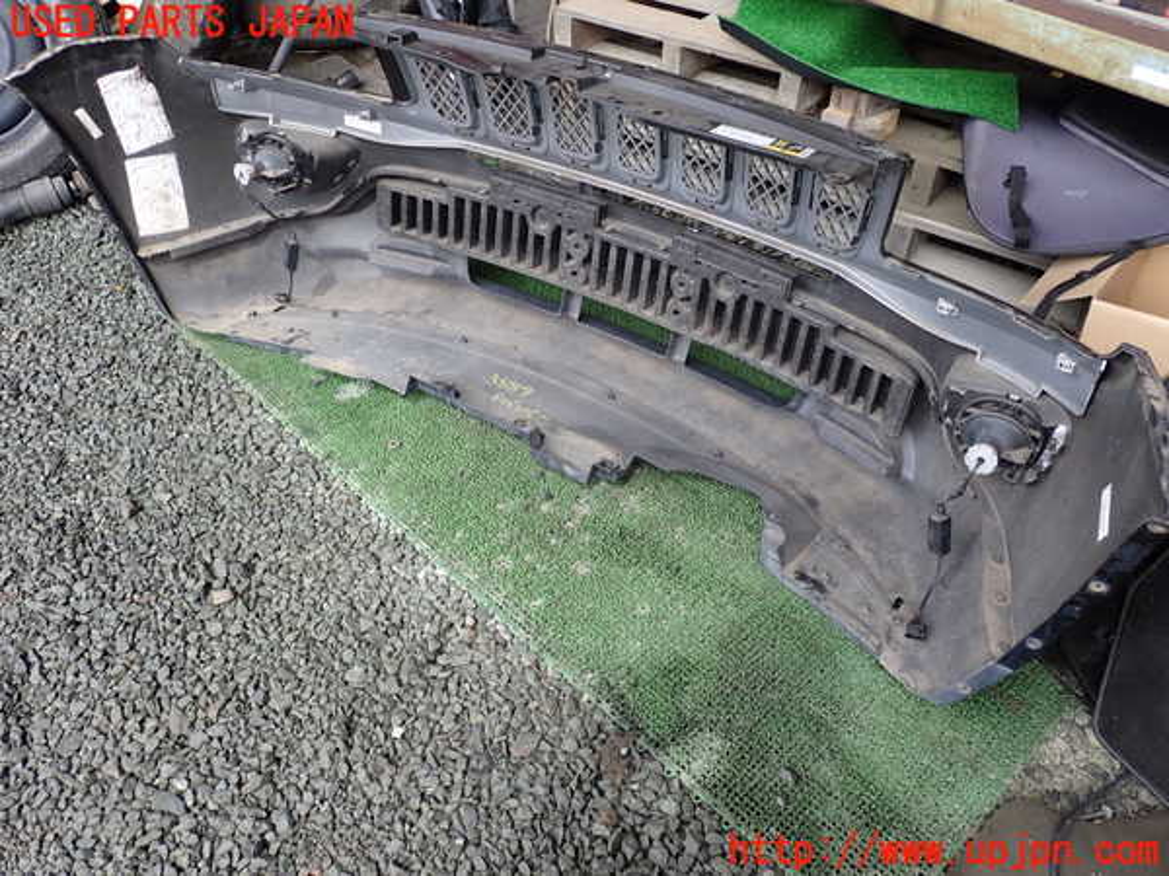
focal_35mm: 30
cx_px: 584
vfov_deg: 46.8
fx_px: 1013
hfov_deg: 60.0
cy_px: 438
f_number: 3.2
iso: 100
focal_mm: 5.4
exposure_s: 1/160
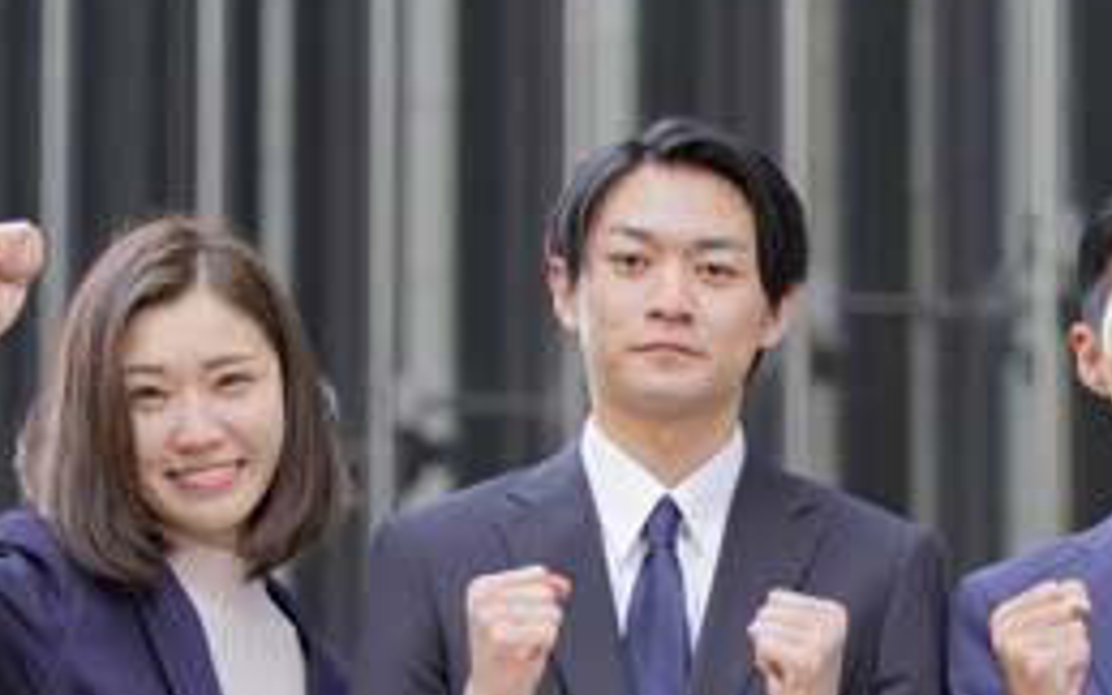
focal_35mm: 222
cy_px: 697
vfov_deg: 5.9
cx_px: 889
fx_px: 6729
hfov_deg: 9.4
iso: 800
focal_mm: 90
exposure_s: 1/500
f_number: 2.8
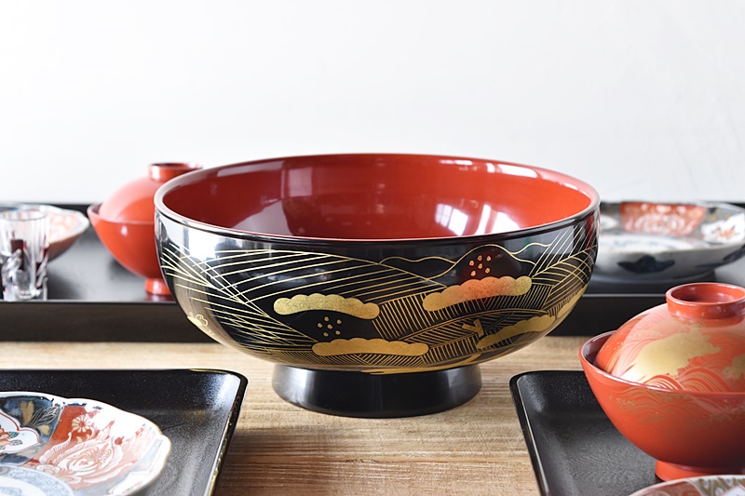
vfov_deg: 16.5
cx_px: 372
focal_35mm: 82
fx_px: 1707
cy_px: 248
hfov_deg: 24.6
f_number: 6.3
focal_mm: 55
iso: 800
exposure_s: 1/4
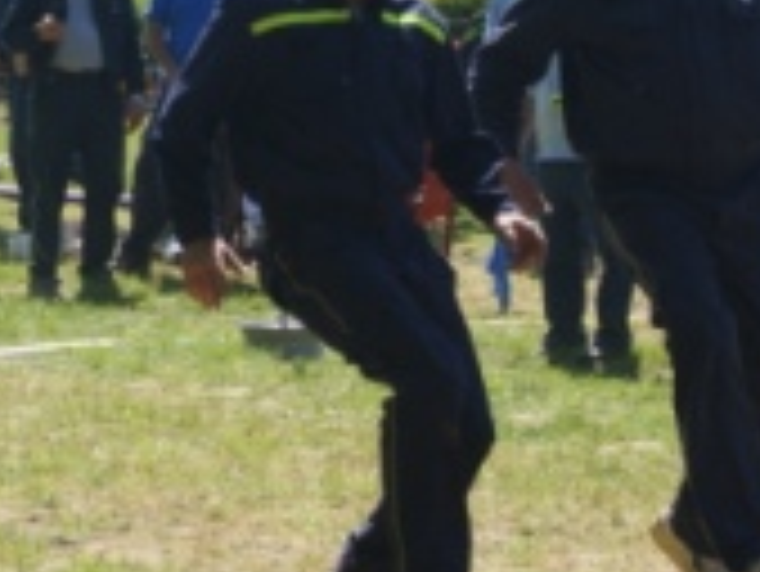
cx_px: 18
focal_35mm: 191
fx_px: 4196
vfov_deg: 7.8
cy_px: 90
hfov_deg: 10.3
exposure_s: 1/250
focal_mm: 50
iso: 100
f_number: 6.3
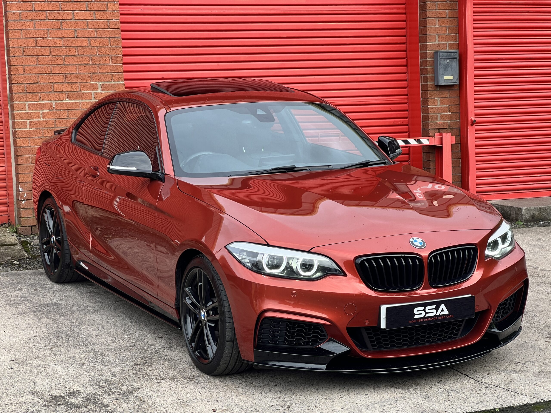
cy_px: 206
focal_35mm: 77
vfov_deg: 19.1
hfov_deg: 25.3
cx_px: 276
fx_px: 1226
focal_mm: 9
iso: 32
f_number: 2.8
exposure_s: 1/113
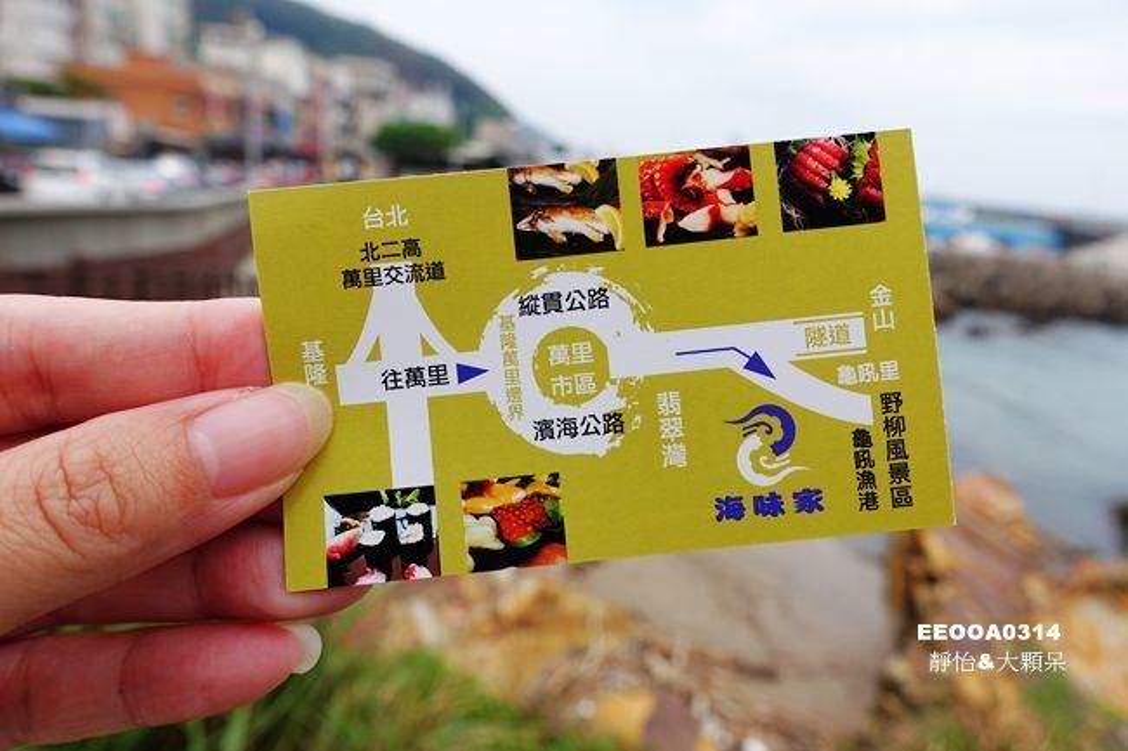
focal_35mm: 24
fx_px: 752
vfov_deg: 53.1
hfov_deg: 73.8
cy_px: 376
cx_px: 564
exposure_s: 1/500
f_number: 4
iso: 125
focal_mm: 8.8
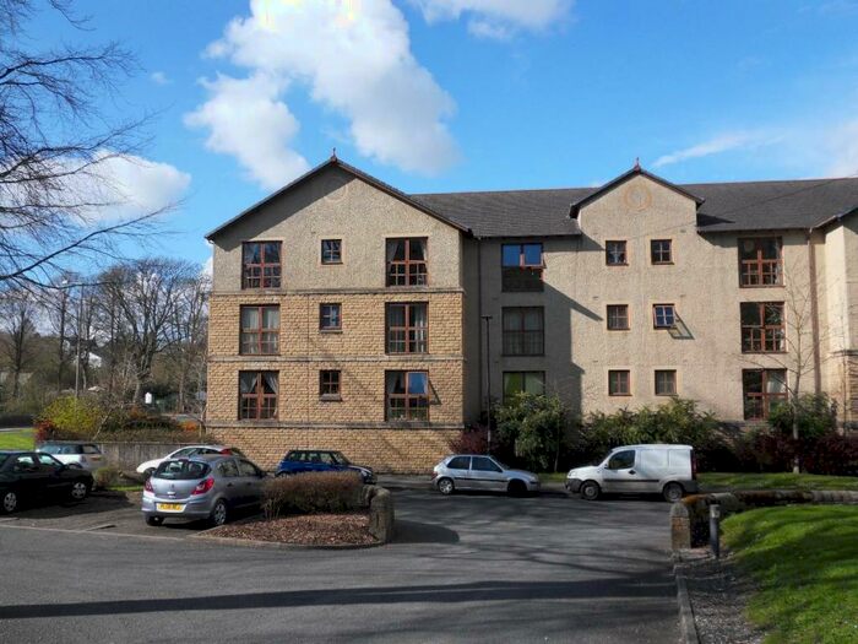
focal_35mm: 32
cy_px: 322
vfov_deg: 44.2
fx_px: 793
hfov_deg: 56.8
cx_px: 429
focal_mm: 5.6
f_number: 8.2
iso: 80
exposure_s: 1/180
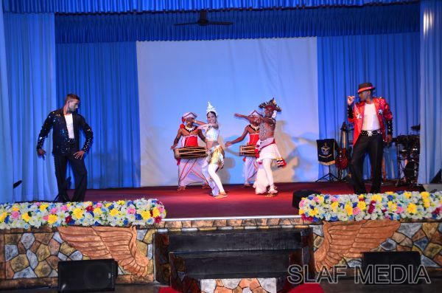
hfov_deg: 45.1
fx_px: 533
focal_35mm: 44
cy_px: 146
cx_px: 221
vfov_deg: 30.7
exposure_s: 1/60
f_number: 5
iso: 400
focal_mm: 29
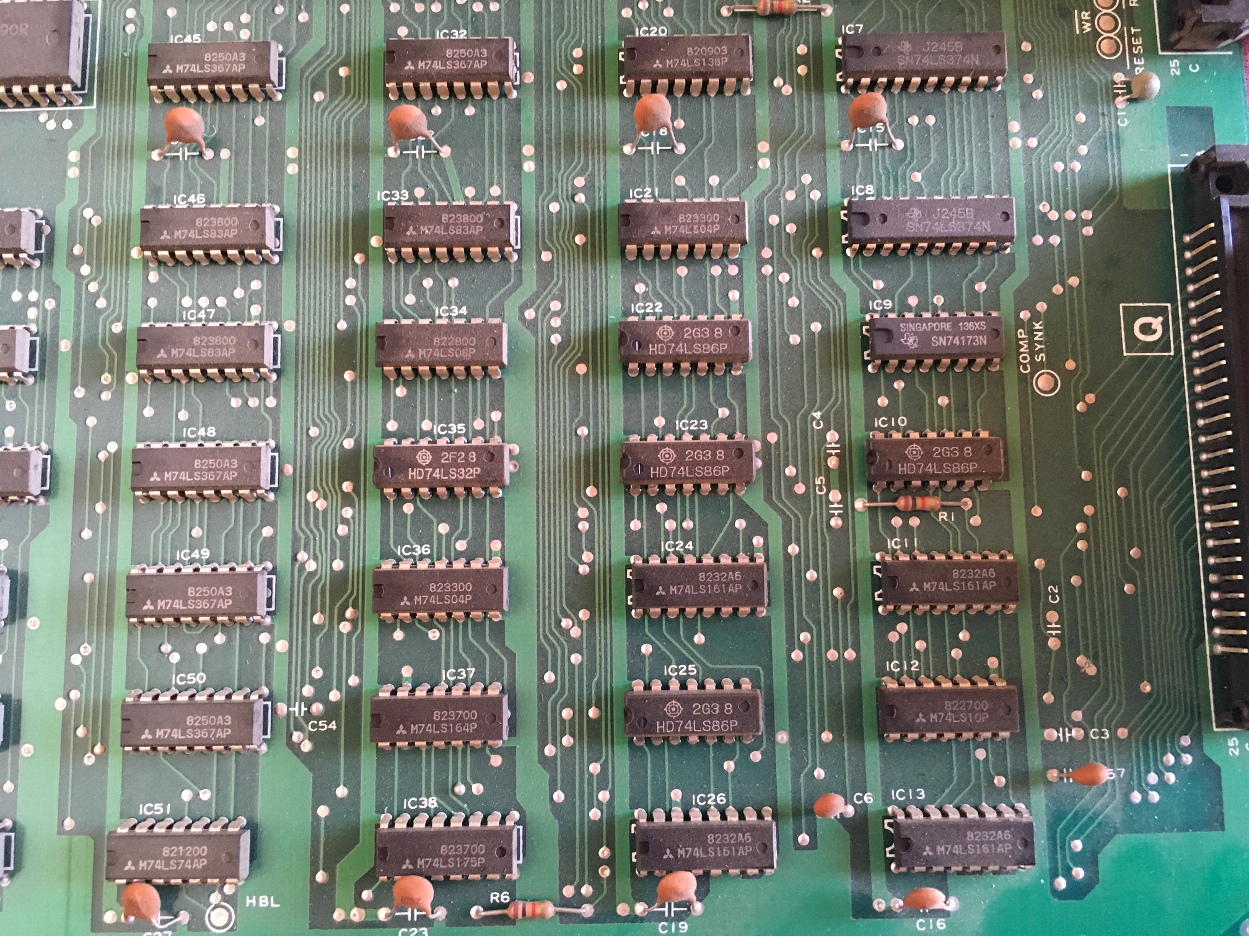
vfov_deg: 48.2
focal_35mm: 29
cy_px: 468
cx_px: 624
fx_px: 1046
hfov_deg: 61.7
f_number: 2.2
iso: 200
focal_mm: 4.15
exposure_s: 1/20
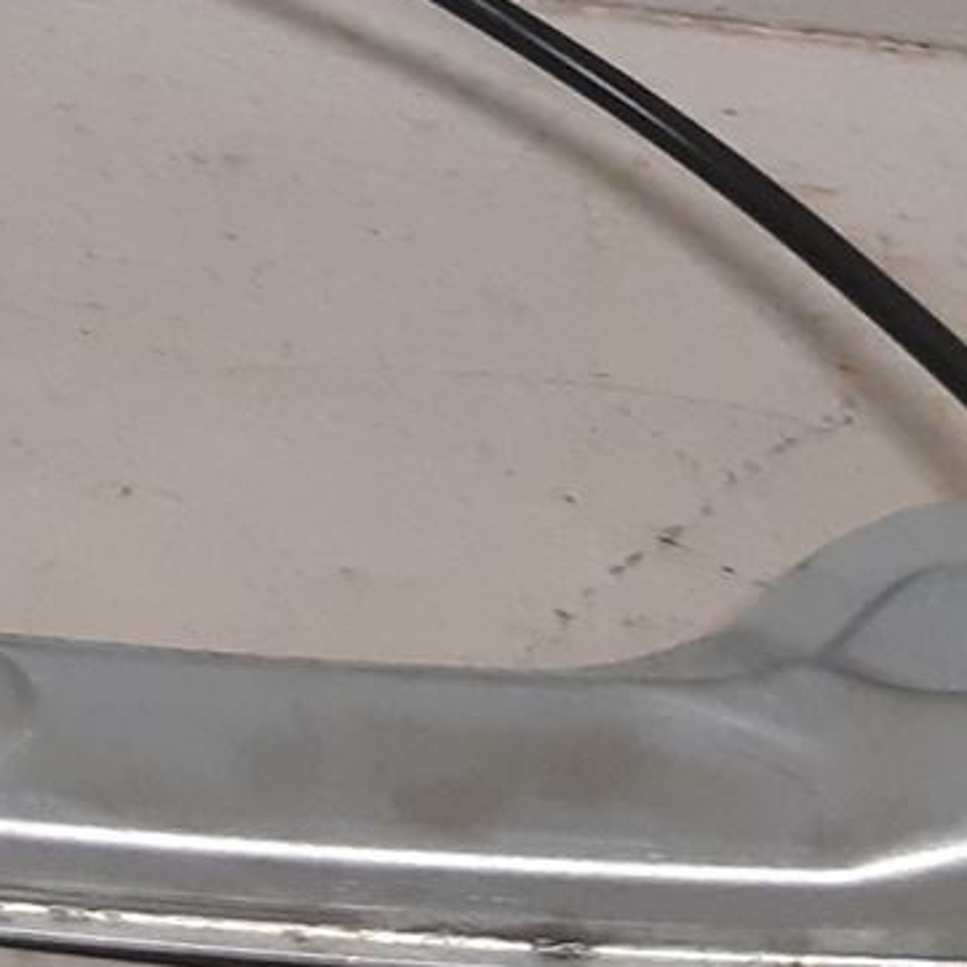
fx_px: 4109
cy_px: -160
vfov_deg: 13.1
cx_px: -994
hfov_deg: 11.9
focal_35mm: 130
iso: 160
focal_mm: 3.93
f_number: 1.7
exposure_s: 1/50
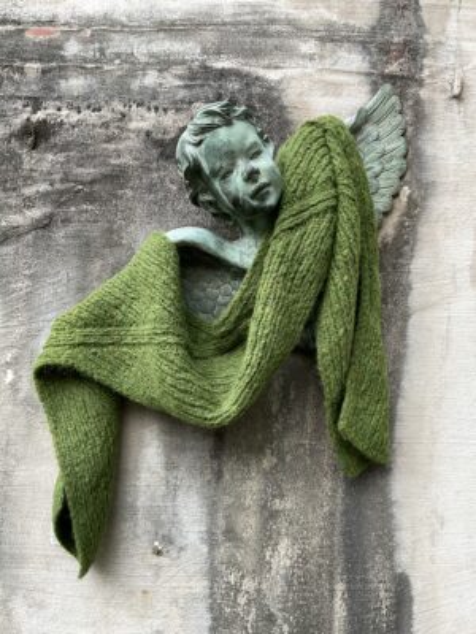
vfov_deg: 61.7
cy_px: 317
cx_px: 238
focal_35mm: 29
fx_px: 532
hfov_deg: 48.2
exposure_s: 1/125
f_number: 1.8
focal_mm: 3
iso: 16
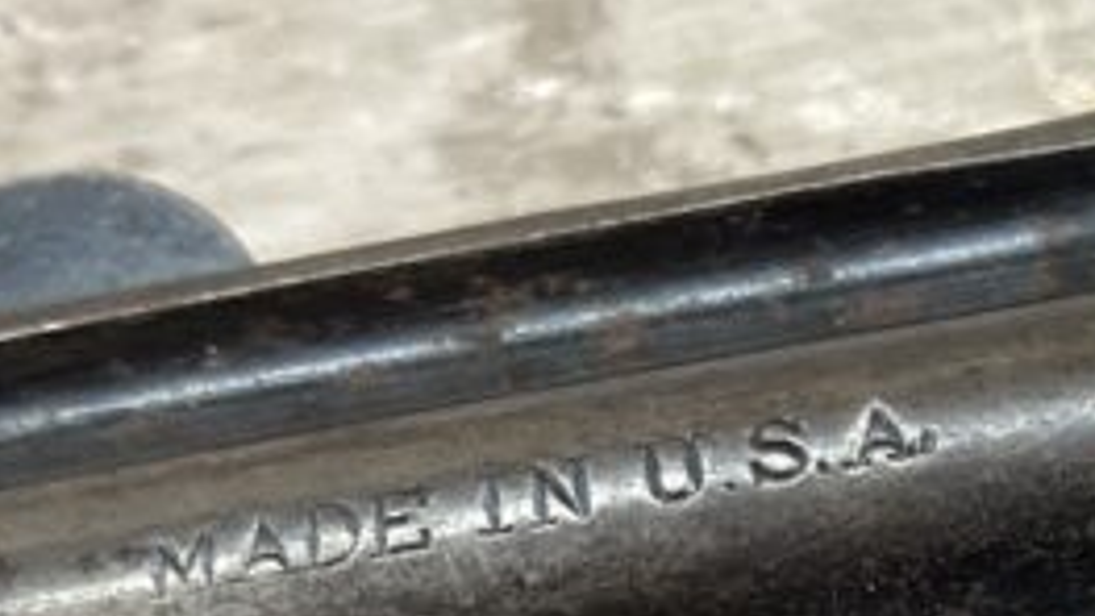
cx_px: 1682
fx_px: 3572
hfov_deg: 15.9
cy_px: 1124
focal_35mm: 123
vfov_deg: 9.4
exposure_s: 1/120
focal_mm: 3
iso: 25
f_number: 1.8
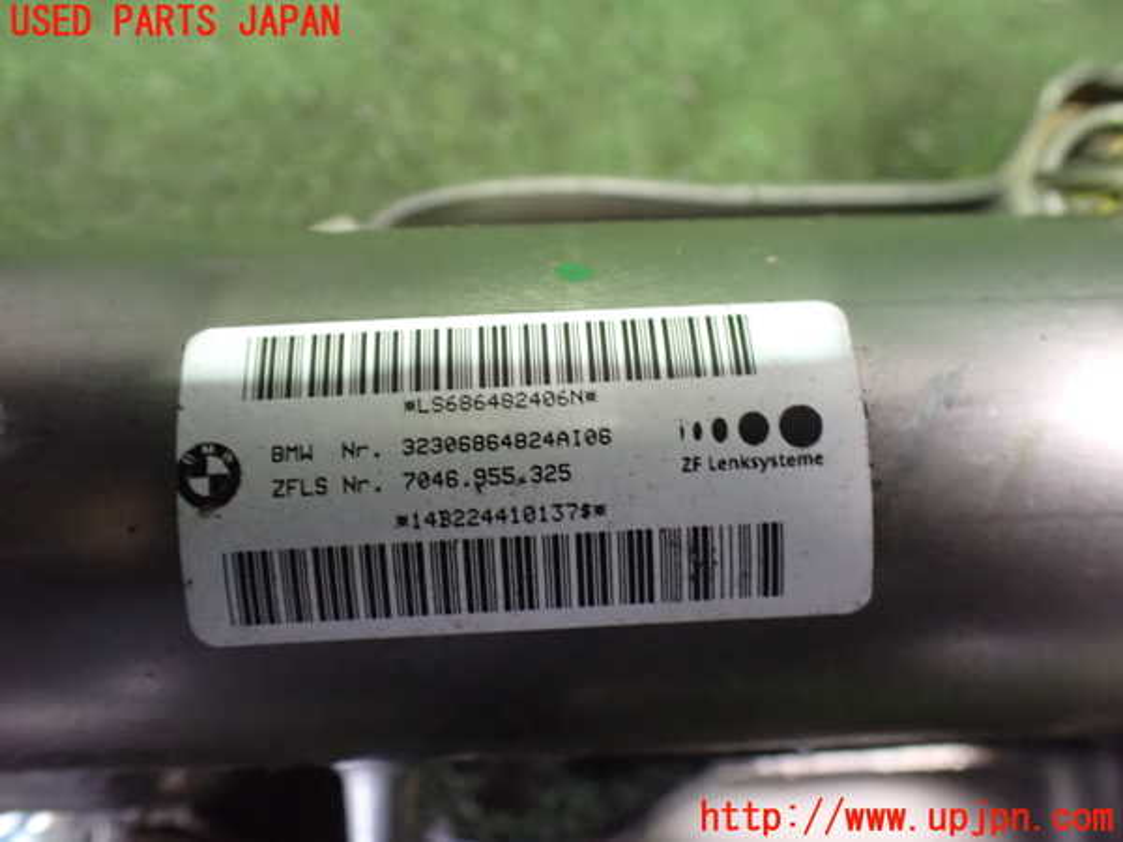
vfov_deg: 46.8
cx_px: 562
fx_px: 973
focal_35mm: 30
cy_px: 421
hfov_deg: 60.0
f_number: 2.3
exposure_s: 1/30
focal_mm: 5.4
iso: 1250
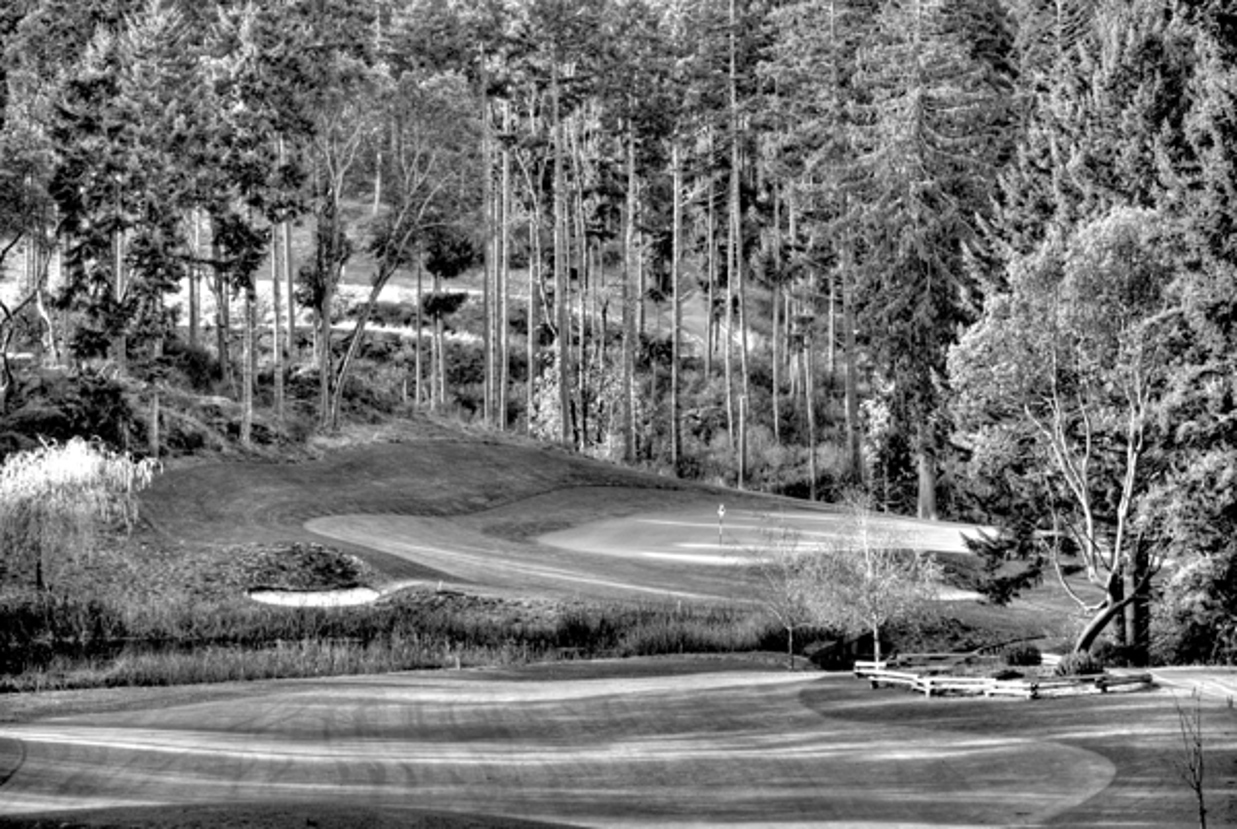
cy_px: 414
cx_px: 618
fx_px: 5420
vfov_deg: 8.7
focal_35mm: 158
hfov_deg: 13.0
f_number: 5.6
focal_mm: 105
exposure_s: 1/25
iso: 100
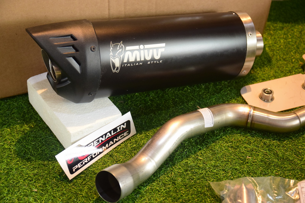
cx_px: 152
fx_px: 508
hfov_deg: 33.4
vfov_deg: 22.6
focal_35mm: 60
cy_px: 102
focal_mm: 40
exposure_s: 1/60
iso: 2000
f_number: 4
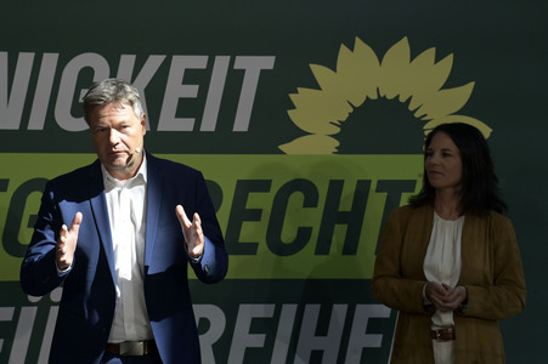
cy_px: 182
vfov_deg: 11.4
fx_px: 1825
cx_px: 274
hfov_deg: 17.1
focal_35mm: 120
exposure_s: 1/2000
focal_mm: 120
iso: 2500
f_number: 5.6
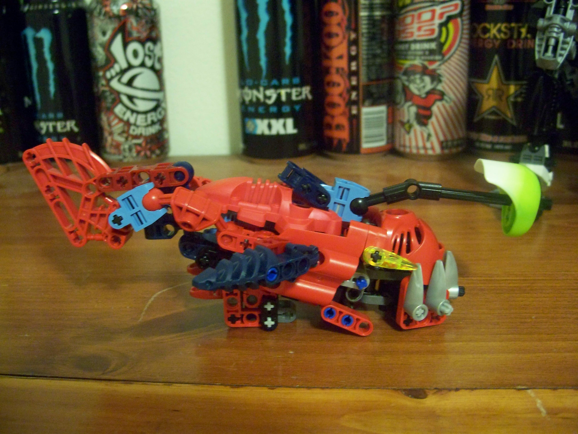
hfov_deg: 50.1
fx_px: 618
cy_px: 217
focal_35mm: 37
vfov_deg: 38.7
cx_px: 289
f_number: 2.8
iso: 400
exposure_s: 1/15
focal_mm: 7.8
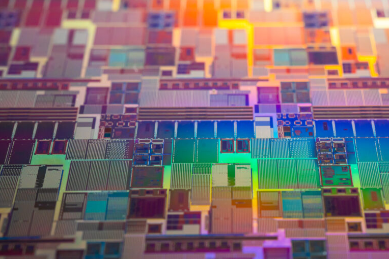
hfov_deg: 29.9
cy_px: 143
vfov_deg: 20.3
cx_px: 247
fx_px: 724
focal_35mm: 67
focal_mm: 50
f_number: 8
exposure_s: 1/60
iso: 800
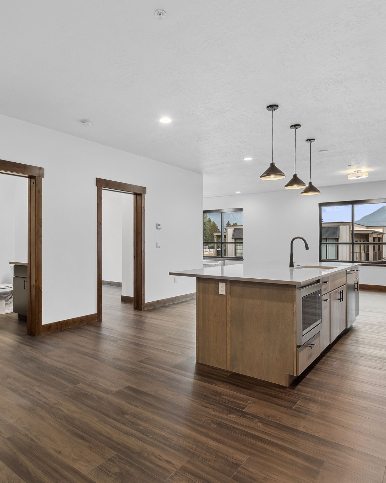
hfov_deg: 62.5
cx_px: 152
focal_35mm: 22
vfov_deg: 75.0
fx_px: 314
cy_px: 239
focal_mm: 10
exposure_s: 1/4
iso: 100
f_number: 6.3
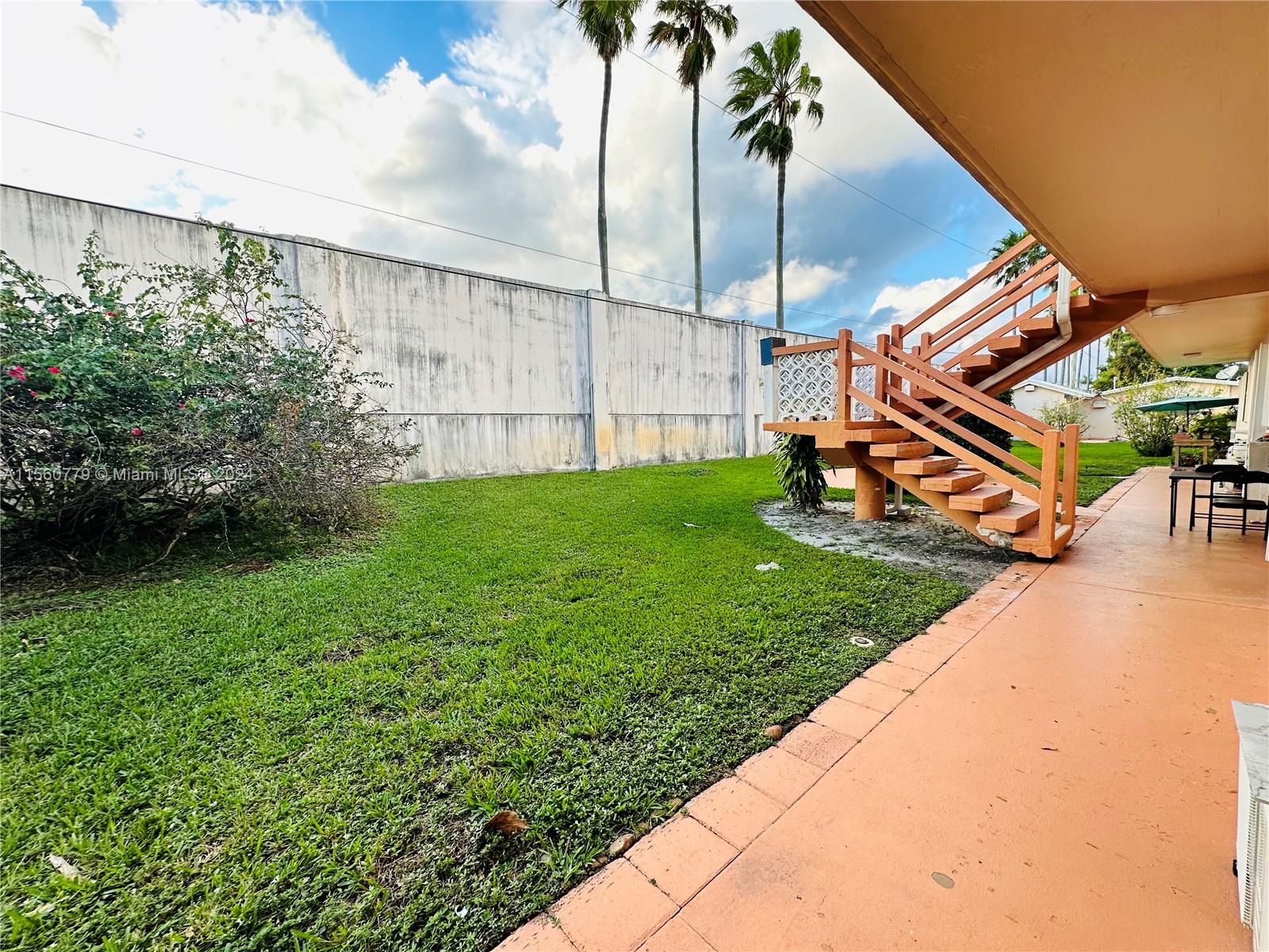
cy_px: 476
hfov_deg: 102.1
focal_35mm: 14
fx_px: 513
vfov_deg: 85.7
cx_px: 634
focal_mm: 2.22
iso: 40
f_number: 2.2
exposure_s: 1/177
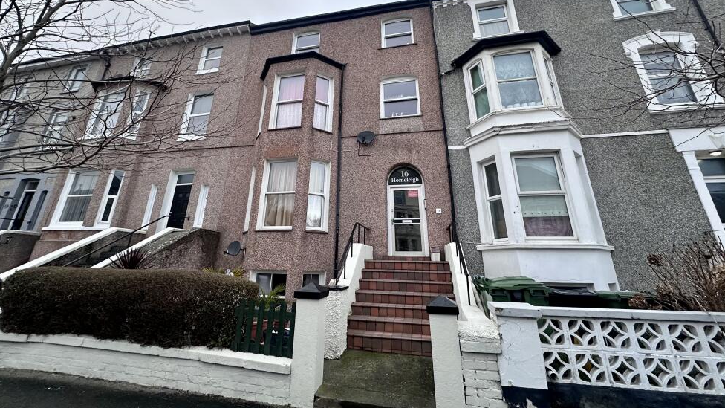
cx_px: 354
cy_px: 146
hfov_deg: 99.4
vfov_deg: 65.8
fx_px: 308
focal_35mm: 16
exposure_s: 1/99
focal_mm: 2.22
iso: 125
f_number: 2.2
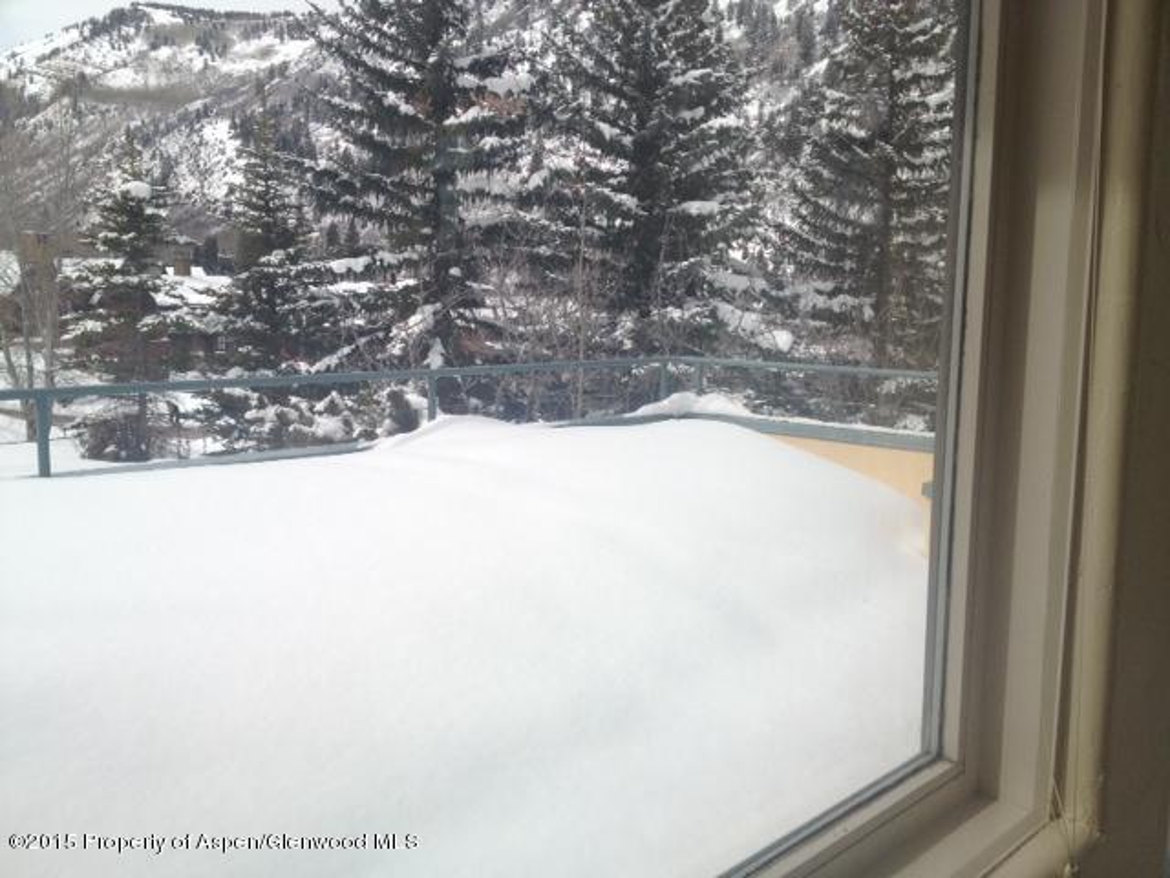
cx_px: 585
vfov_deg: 40.7
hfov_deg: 52.6
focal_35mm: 35
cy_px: 439
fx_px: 1183
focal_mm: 4.28
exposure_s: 1/2208
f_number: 2.4
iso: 50
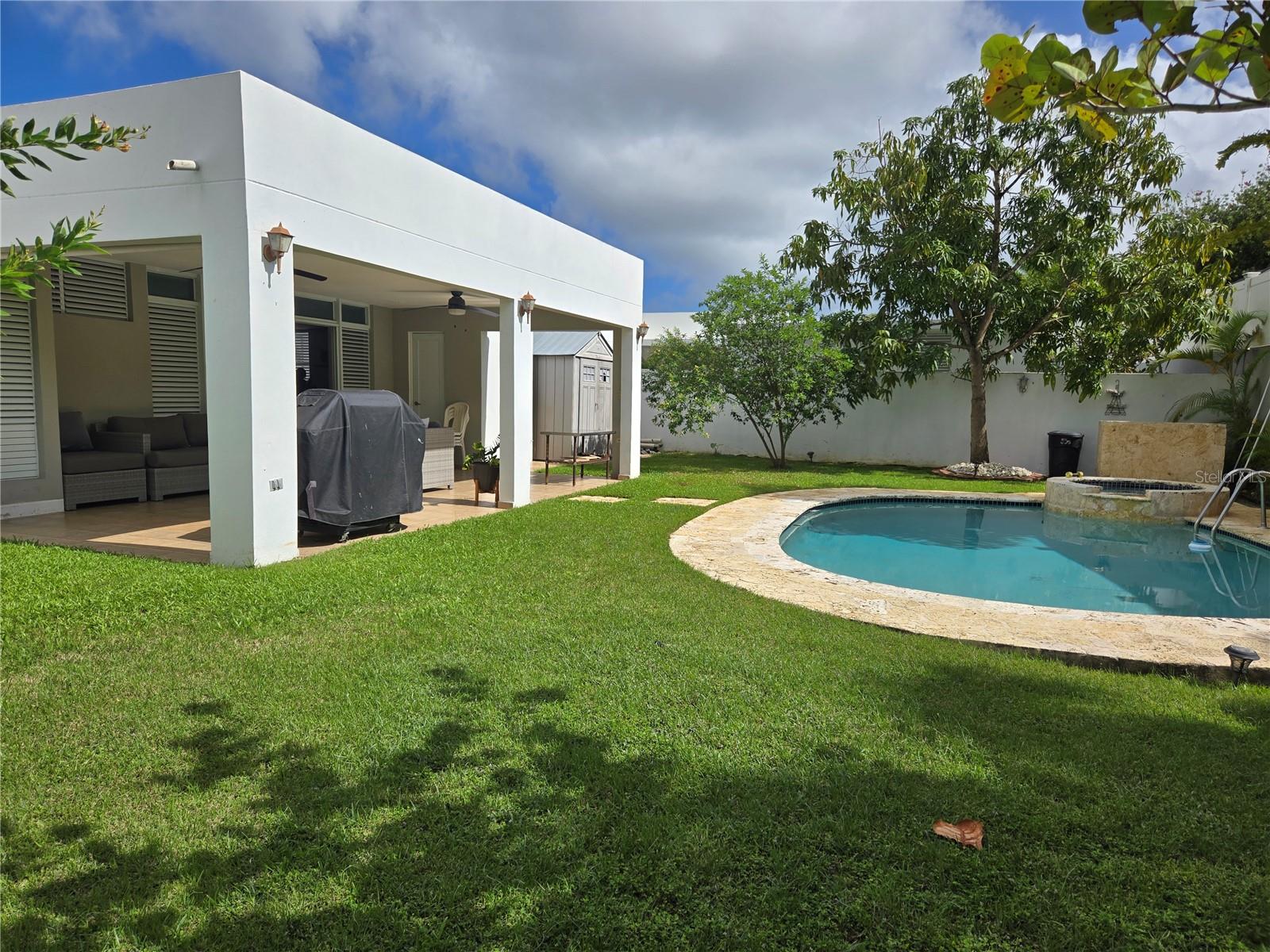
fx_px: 844
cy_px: 476
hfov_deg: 73.9
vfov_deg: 58.9
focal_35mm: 23
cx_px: 635
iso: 25
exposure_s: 1/3126
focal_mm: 5.4
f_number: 1.8
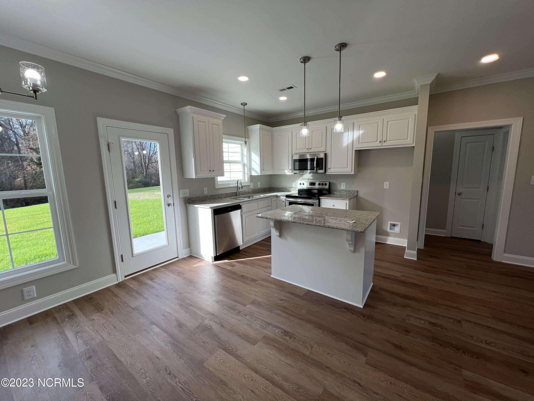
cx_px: 267
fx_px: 201
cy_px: 200
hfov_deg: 106.2
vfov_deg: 89.9
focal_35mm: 13
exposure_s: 1/156
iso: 32
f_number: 1.8
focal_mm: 1.57
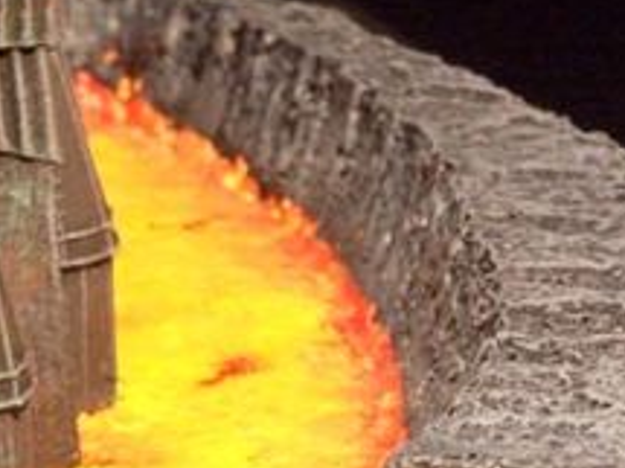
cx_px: -71
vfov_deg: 3.6
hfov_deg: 4.8
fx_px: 7435
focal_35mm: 412
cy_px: 311
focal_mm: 42.11
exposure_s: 1/5
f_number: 8
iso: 400
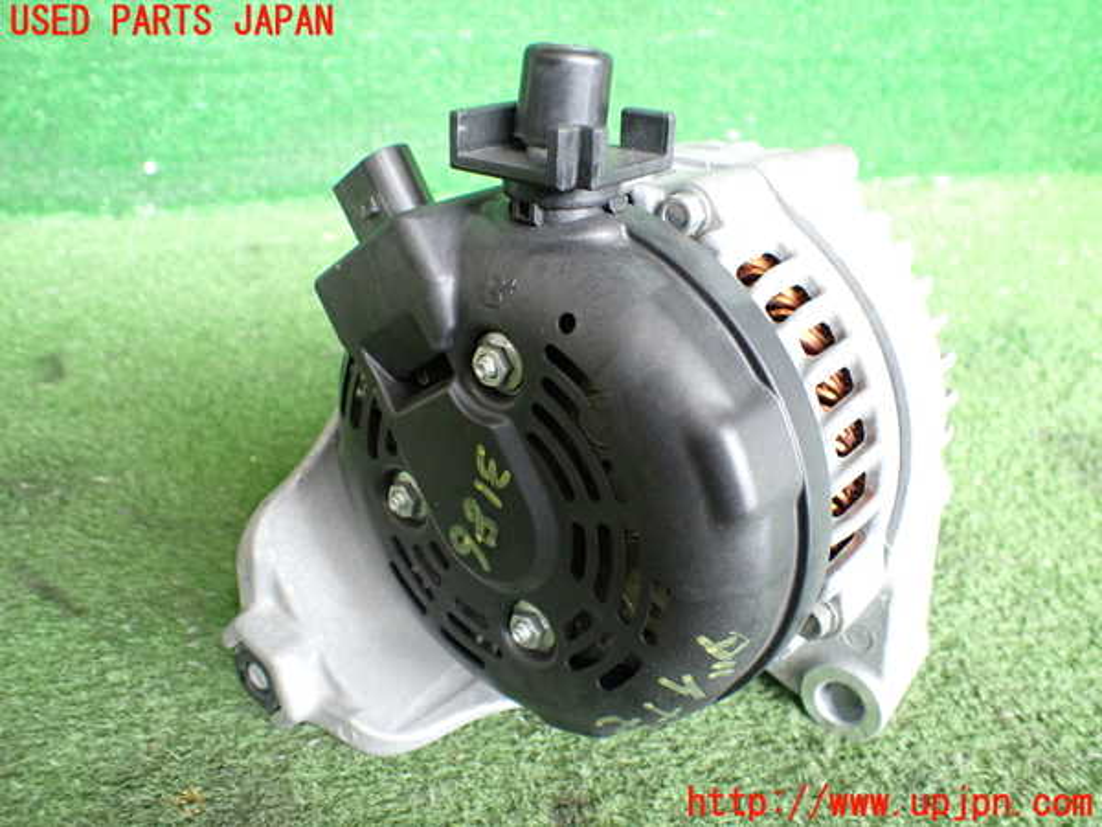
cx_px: 551
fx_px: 891
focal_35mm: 28
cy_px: 414
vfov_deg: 49.7
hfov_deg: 63.4
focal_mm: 5.05
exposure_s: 1/30
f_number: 2.2
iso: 320
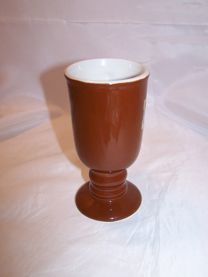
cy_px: 139
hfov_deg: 36.8
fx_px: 312
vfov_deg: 47.9
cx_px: 105
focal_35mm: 39
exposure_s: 1/60
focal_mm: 6.3
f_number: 2.8
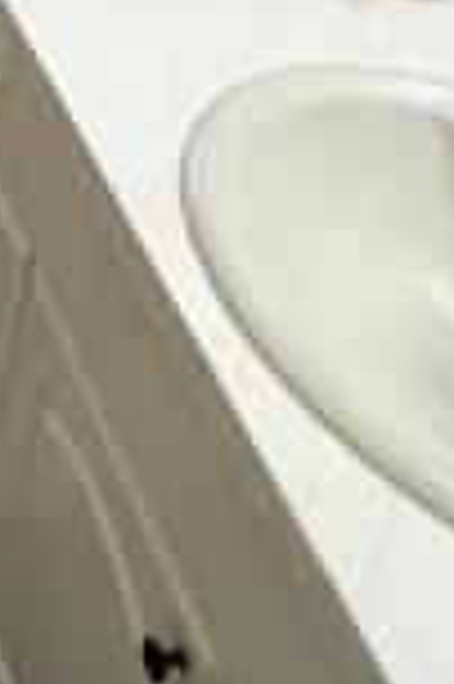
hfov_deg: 17.2
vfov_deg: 25.0
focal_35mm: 64
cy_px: -310
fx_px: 1213
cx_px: -369
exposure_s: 1/120
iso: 125
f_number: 1.8
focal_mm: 1.57
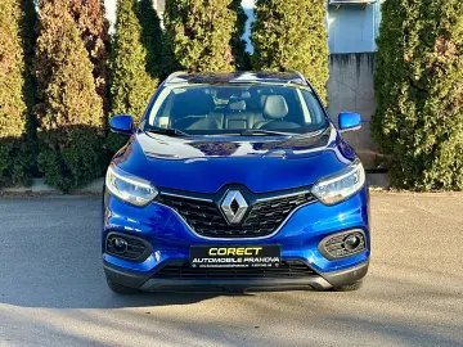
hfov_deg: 39.7
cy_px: 174
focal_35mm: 48
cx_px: 232
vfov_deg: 30.3
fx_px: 642
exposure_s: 1/379
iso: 64
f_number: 1.78
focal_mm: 6.86
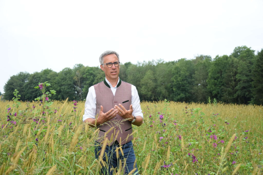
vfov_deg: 25.8
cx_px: 132
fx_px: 384
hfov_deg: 37.8
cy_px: 88
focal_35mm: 52
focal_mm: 35
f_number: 4.5
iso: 1800
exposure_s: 1/3200
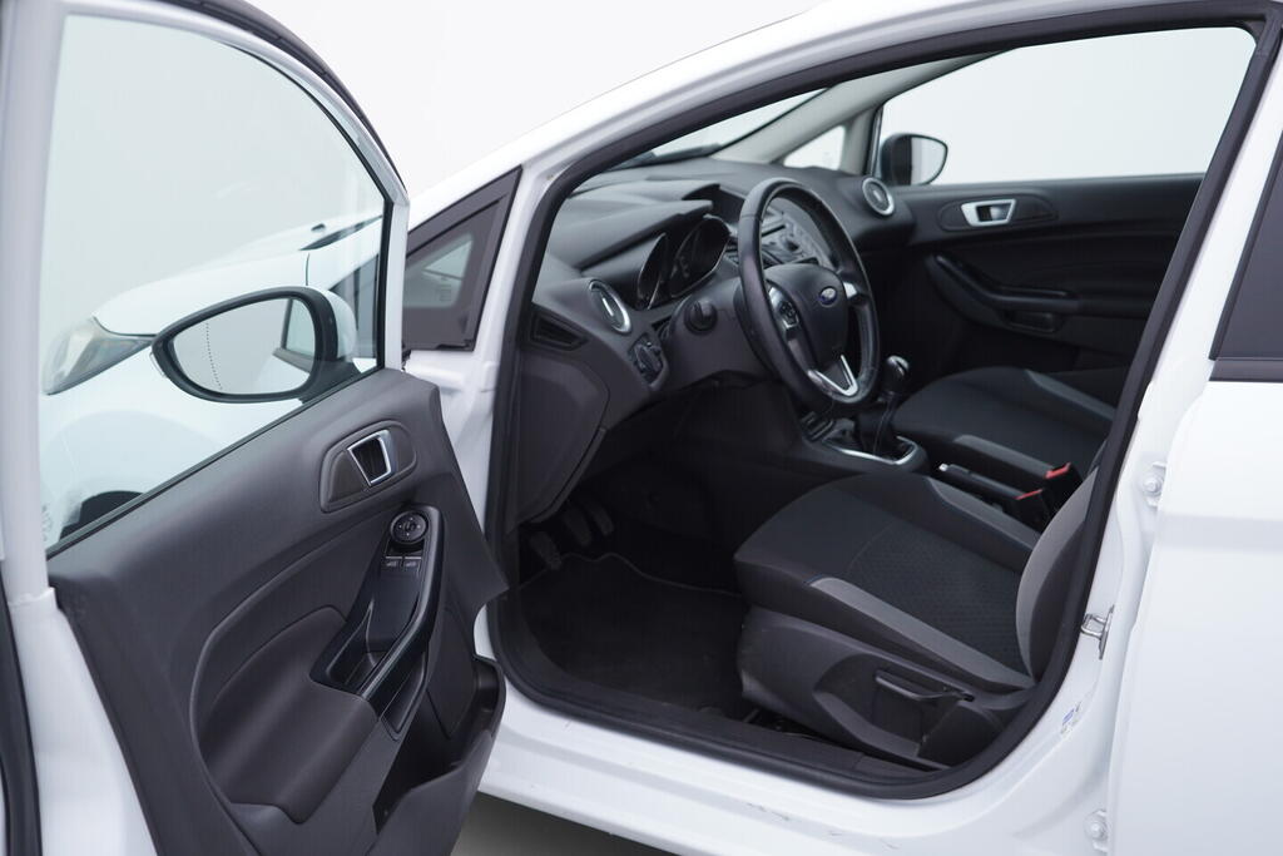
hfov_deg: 53.1
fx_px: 1283
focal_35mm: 36
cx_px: 642
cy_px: 428
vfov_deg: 36.9
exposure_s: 1/60
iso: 125
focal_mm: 24
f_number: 3.5
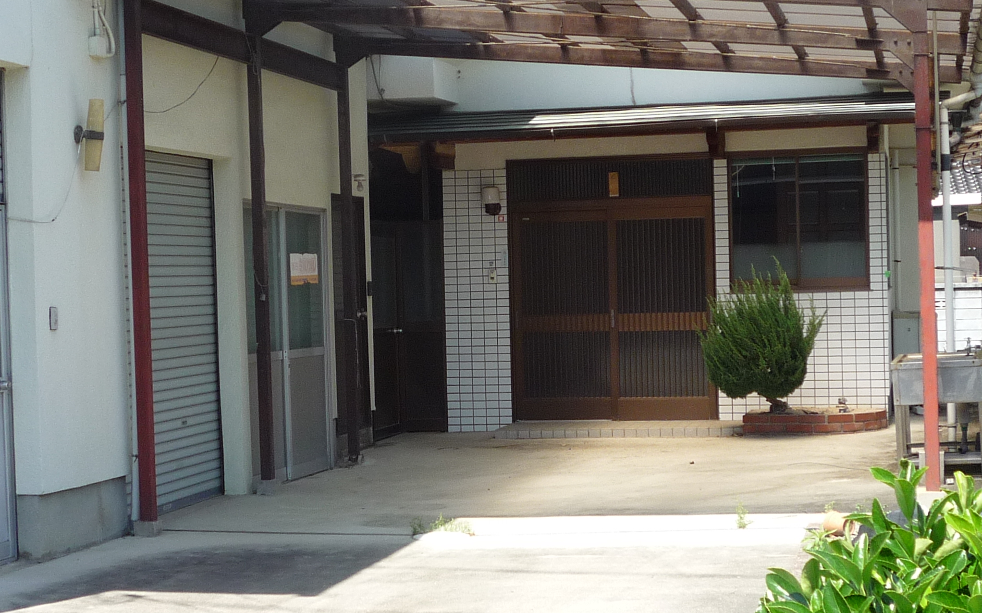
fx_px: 1820
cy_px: 341
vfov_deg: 19.1
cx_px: 519
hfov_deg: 30.2
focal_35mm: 68
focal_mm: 5.8
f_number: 4
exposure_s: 1/320
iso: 100
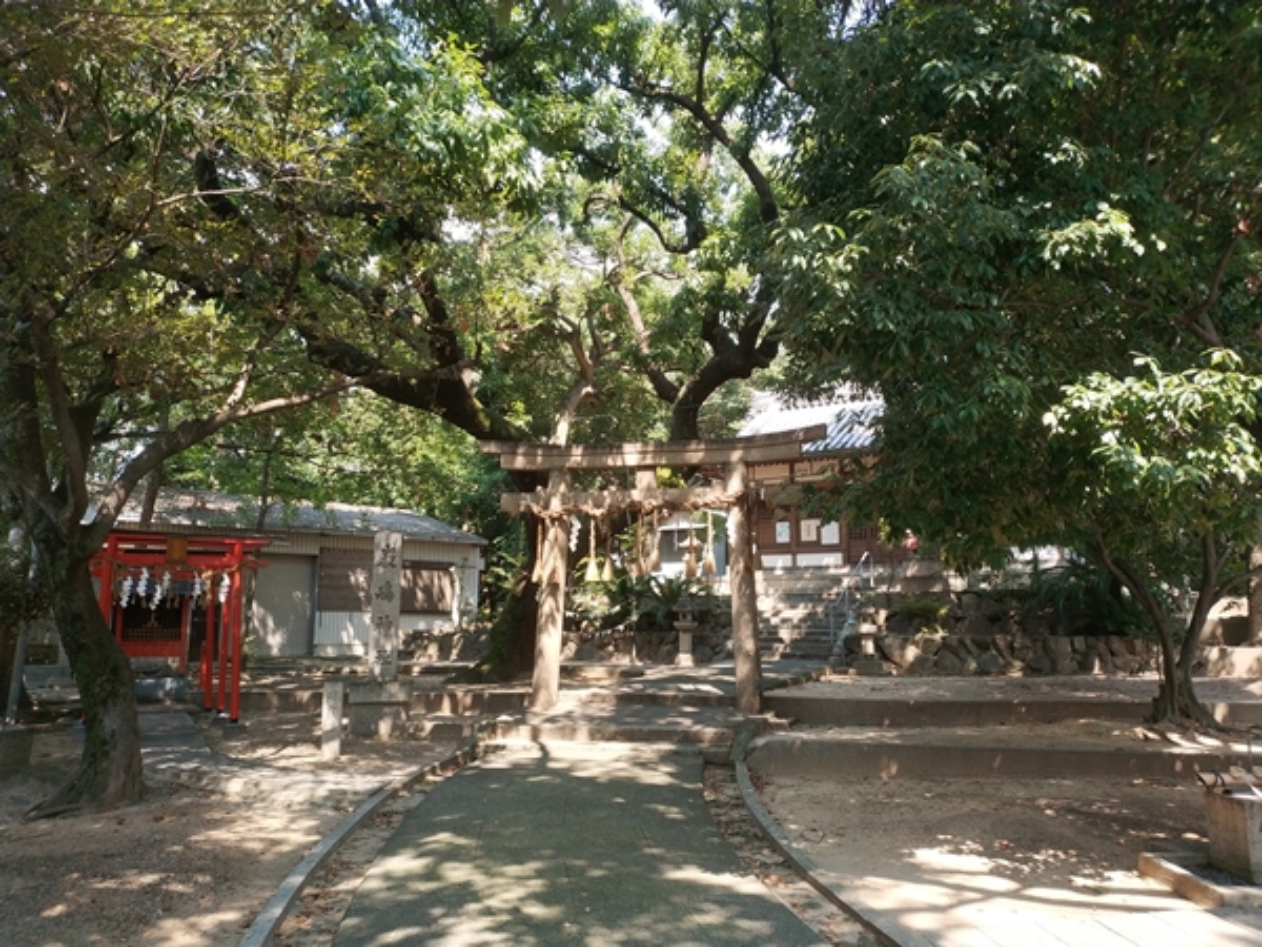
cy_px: 474
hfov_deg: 56.8
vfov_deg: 44.2
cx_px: 631
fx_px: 1167
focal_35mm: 32
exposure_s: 1/248
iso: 170
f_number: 2
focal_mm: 4.5
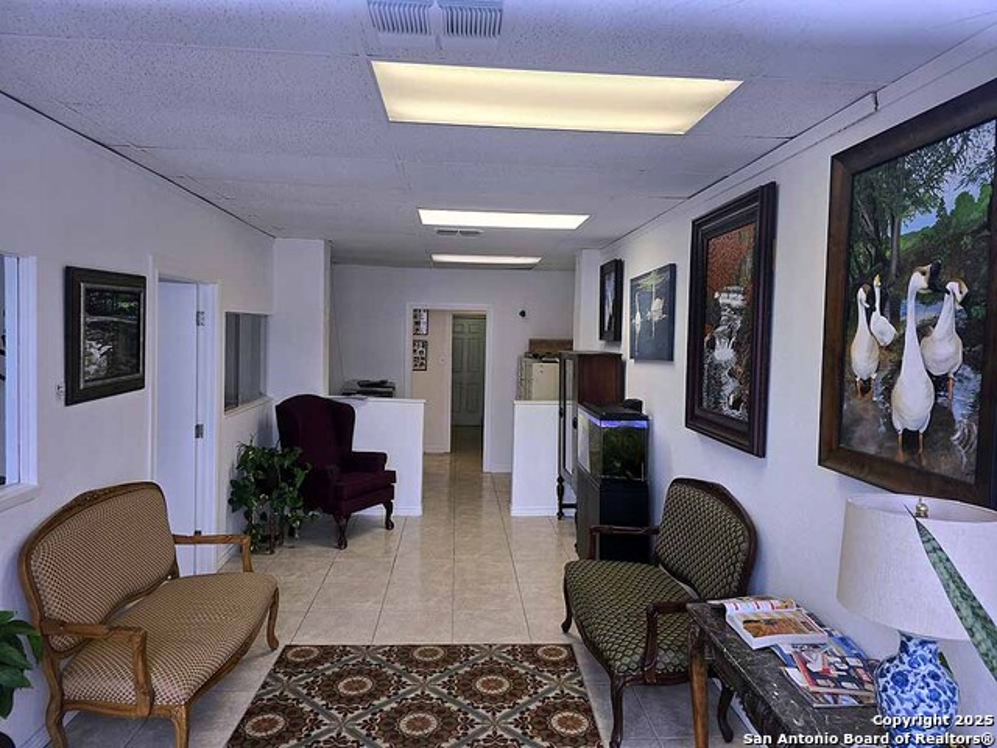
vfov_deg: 58.9
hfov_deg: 73.9
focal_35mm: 23
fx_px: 662
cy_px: 374
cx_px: 498
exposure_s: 1/120
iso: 64
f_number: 1.7
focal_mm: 6.3
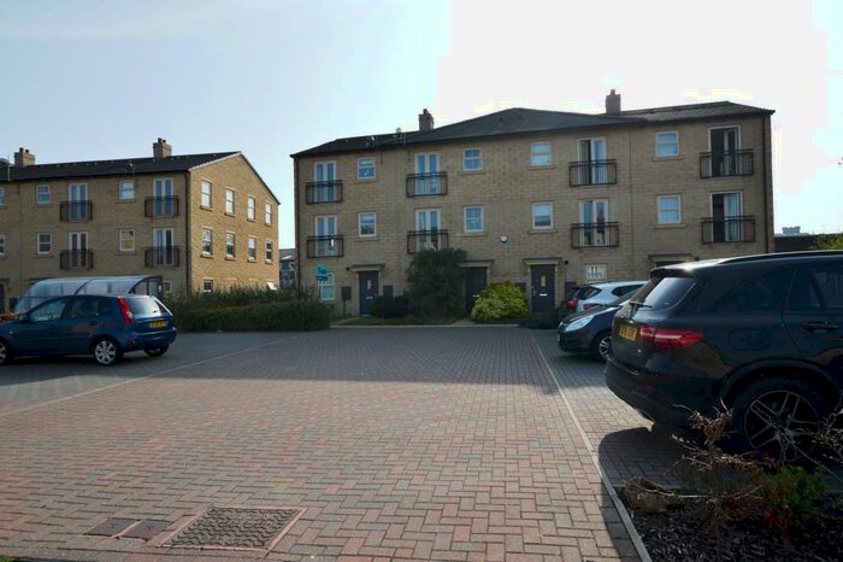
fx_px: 491
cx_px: 422
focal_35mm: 21
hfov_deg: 81.2
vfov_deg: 59.4
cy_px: 281
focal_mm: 14
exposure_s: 1/250
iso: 100
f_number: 8
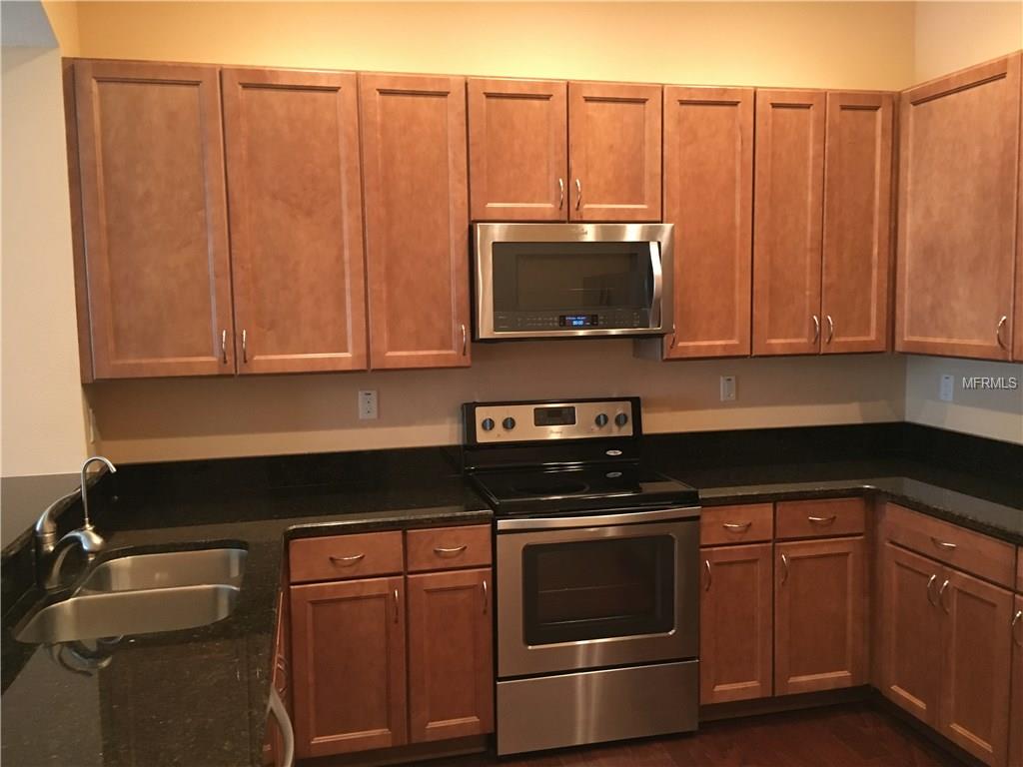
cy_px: 384
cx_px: 512
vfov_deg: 48.2
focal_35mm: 29
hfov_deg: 61.7
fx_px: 857
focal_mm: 4.15
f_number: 2.2
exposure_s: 1/15
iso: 200
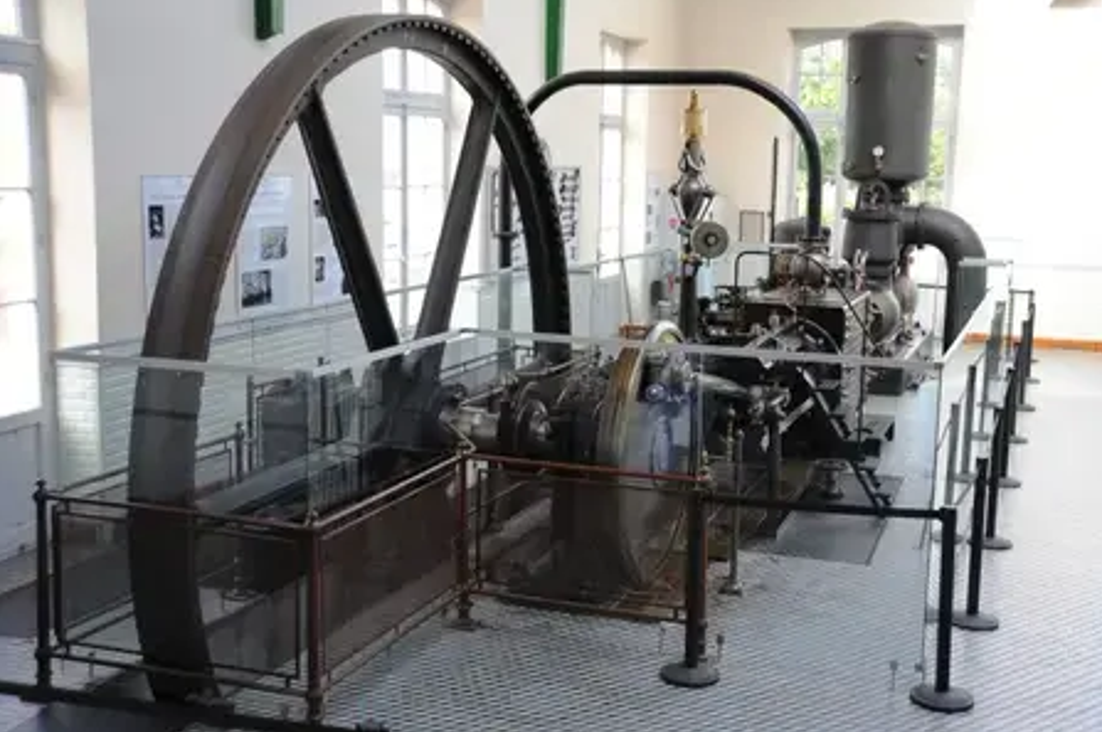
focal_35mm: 43
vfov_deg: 31.1
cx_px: 589
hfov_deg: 45.4
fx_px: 1315
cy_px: 351
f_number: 3.3
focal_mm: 40
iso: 800
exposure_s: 1/500
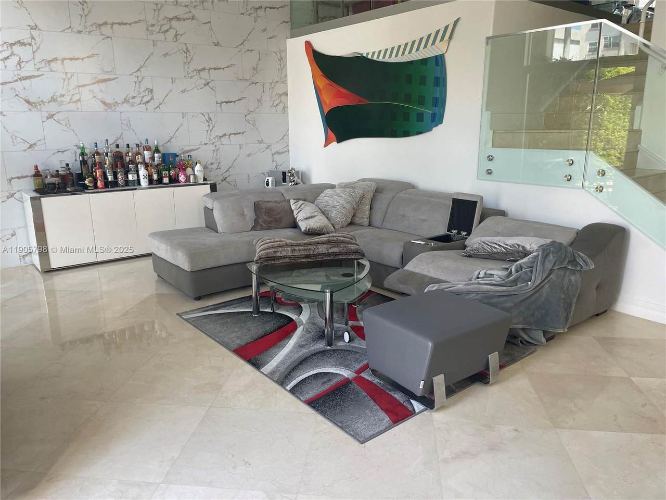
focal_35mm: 26
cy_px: 250
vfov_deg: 53.1
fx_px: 500
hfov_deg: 67.3
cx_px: 333
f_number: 1.6
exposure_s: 1/121
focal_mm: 4.2
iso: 80
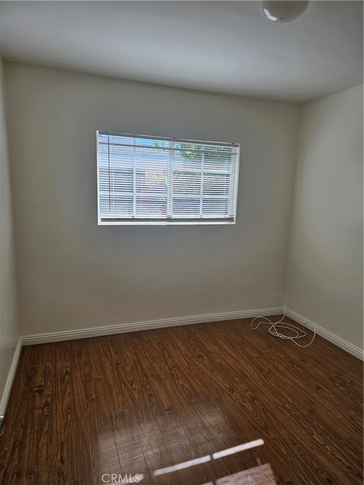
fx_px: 322
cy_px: 242
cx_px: 182
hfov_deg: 58.9
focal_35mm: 23
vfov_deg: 73.9
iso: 16
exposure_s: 1/180
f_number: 1.7
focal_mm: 6.3
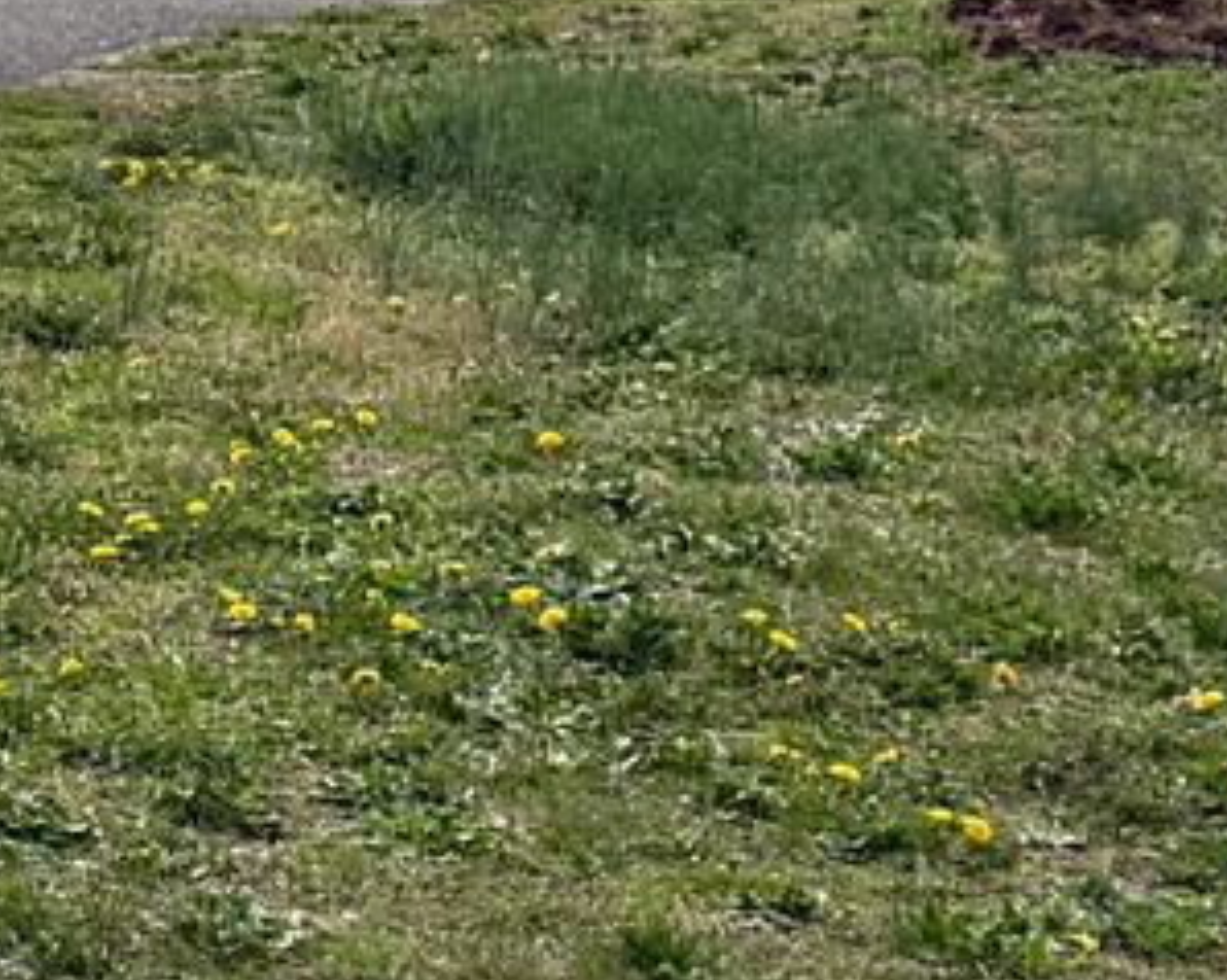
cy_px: -95
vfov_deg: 9.5
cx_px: -955
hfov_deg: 11.2
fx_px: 5843
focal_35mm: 161
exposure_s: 1/3279
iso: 80
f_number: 1.78
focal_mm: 6.76
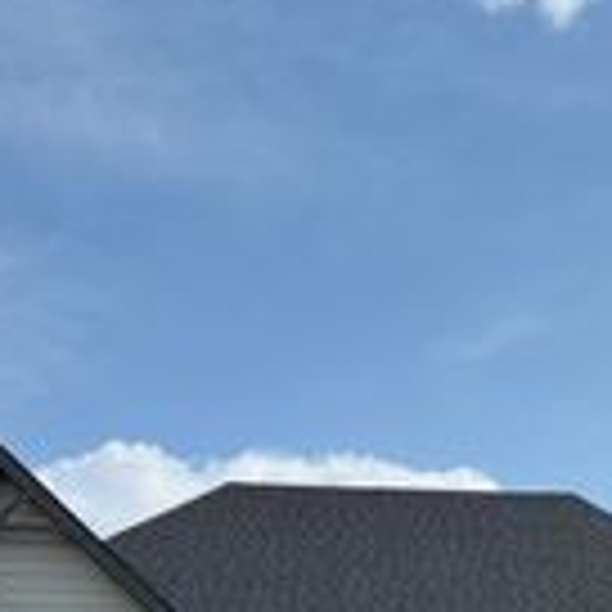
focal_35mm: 78
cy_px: 740
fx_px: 1560
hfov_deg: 21.8
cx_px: 526
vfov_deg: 20.7
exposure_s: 1/3279
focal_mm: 6.76
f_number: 1.78
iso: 100
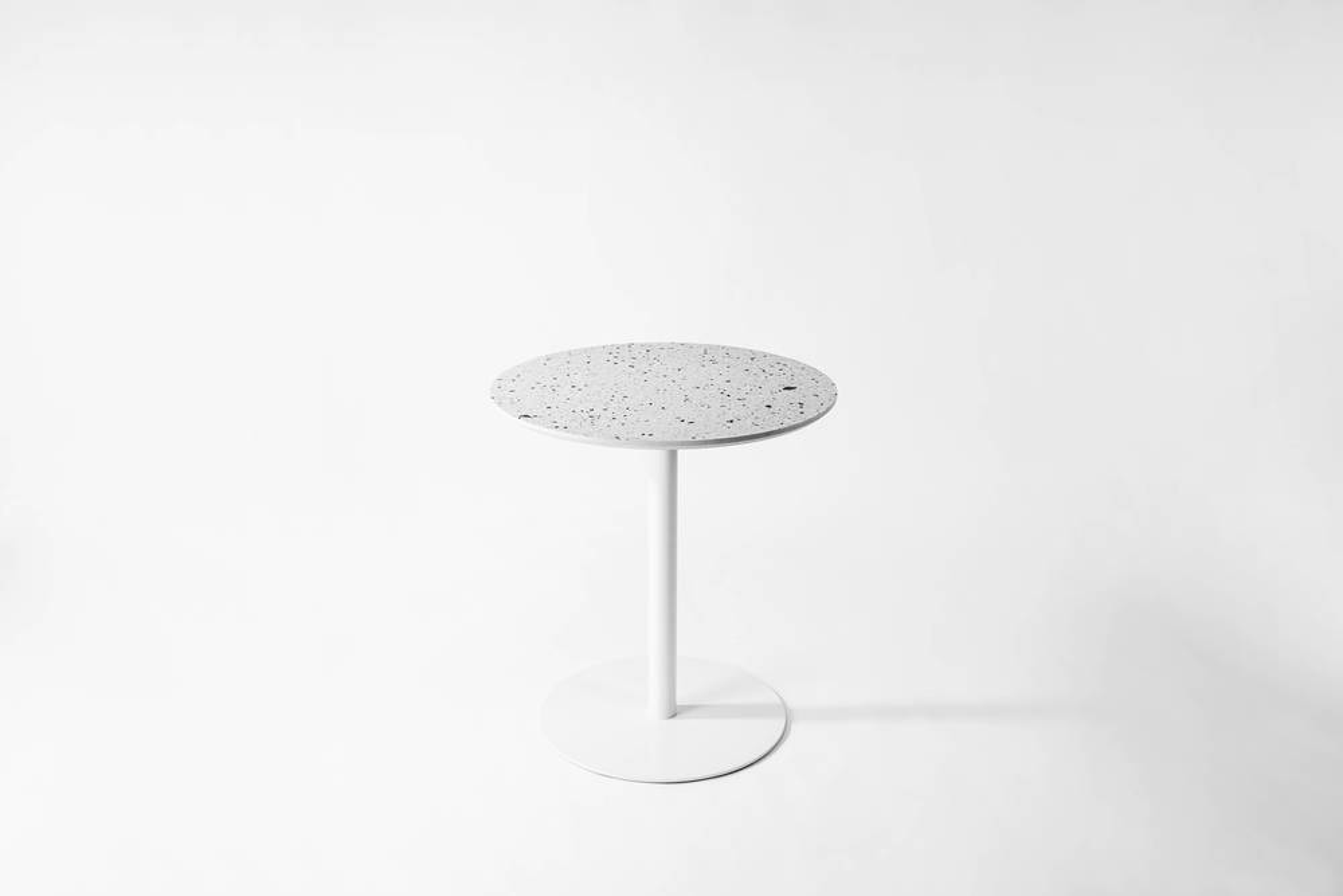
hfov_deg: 50.7
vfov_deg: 35.1
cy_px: 448
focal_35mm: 38
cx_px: 672
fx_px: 1418
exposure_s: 1/100
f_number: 4.5
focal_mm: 38
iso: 100
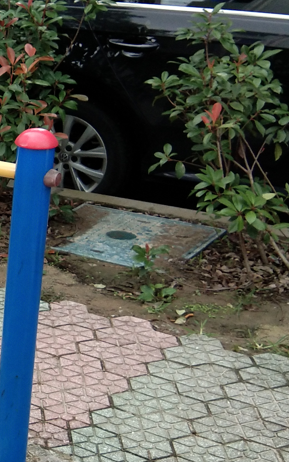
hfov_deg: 14.2
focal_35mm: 82
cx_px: -224
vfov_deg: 25.2
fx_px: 1033
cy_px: 248
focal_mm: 3.69
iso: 80
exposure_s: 1/50
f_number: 2.2
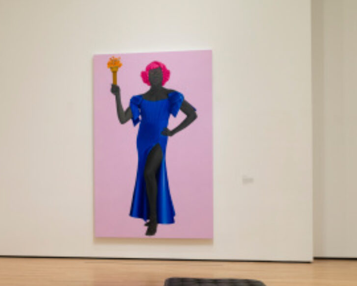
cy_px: 179
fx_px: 771
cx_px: -26
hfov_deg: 24.5
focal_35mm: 73
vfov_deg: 20.9
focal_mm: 35
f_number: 8
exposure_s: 1/13
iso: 400
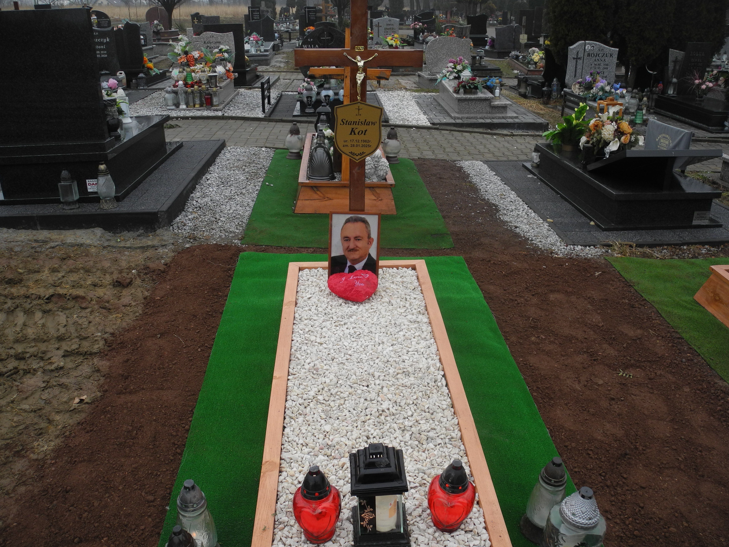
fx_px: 611
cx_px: 362
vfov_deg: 48.2
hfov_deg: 61.7
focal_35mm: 29
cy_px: 264
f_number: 2.8
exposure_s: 1/640
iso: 100
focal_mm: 6
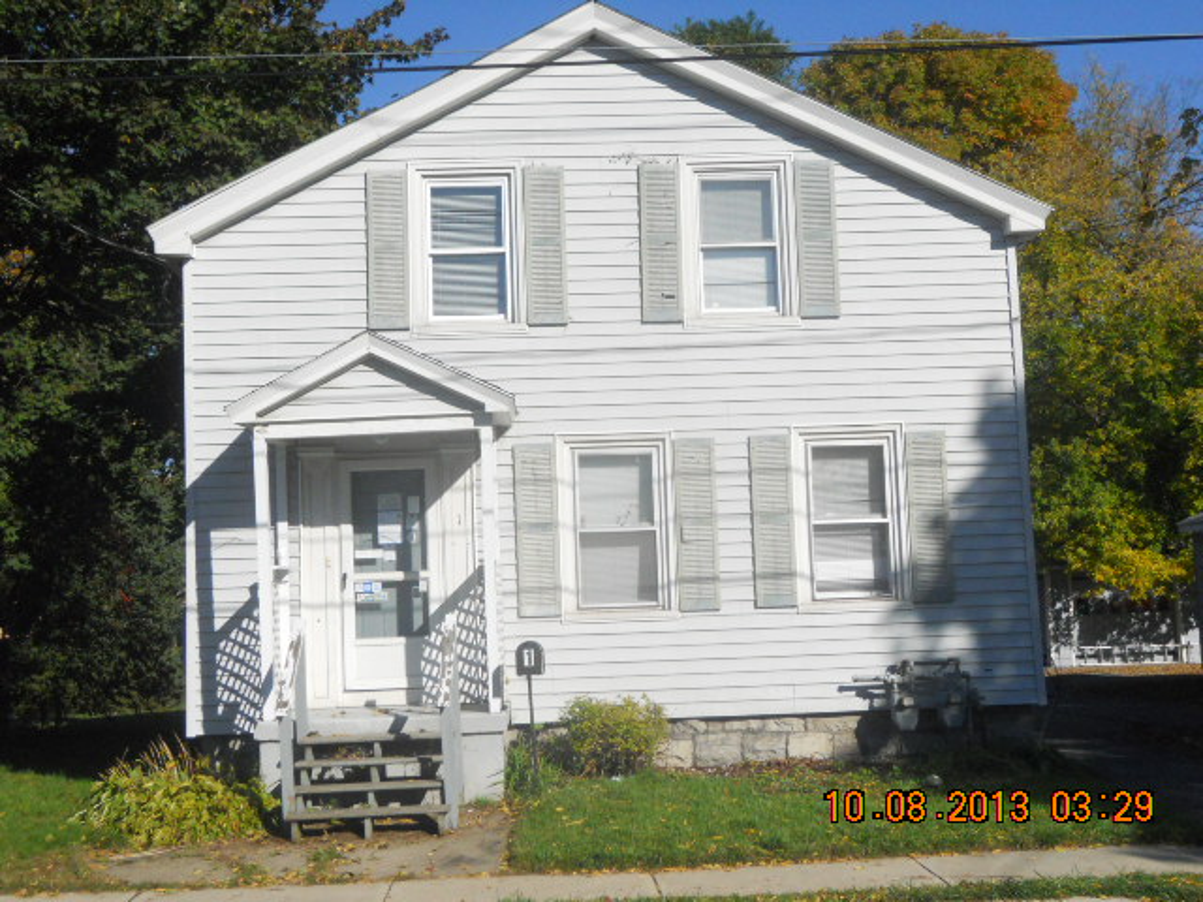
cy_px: 451
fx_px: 1599
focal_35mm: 46
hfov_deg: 41.2
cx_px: 602
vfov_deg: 31.5
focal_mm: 8.3
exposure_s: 1/1500
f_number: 6.8
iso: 400
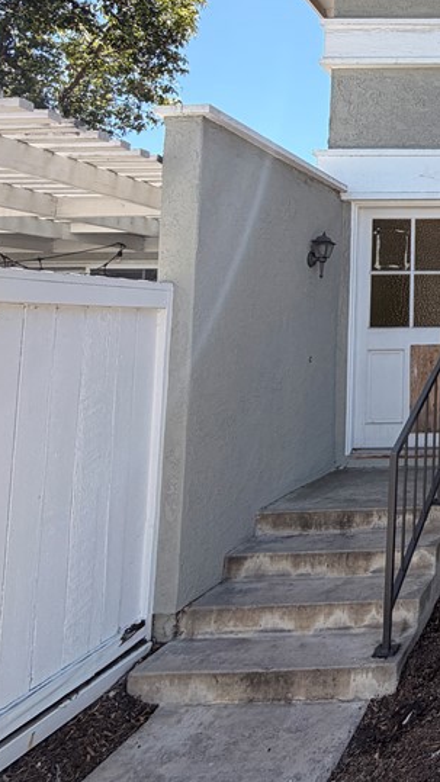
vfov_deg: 64.7
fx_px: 602
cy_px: 274
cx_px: 608
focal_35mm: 29
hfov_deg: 29.7
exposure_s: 1/585
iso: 40
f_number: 2.2
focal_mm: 2.22
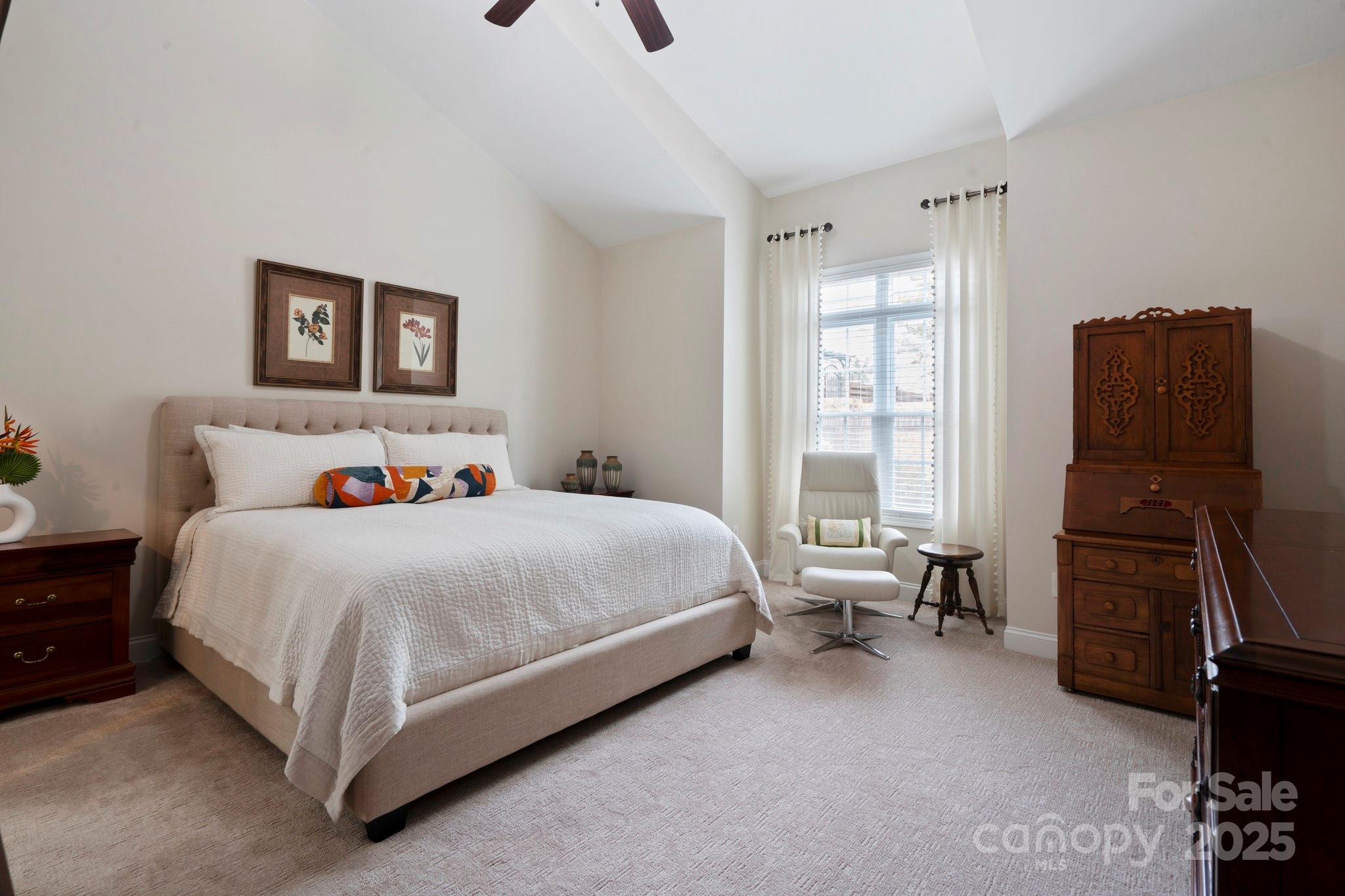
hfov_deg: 96.7
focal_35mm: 16
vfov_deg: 73.7
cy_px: 448
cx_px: 672
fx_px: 598
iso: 160
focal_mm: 16
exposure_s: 1
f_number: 11
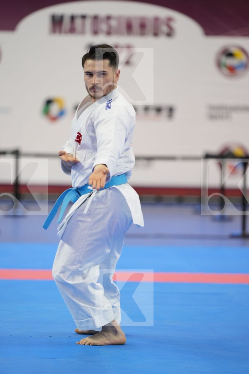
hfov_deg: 7.4
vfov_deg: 11.1
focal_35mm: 185
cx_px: 124
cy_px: 187
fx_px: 1919
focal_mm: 185
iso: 1250
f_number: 2.8
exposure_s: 1/500
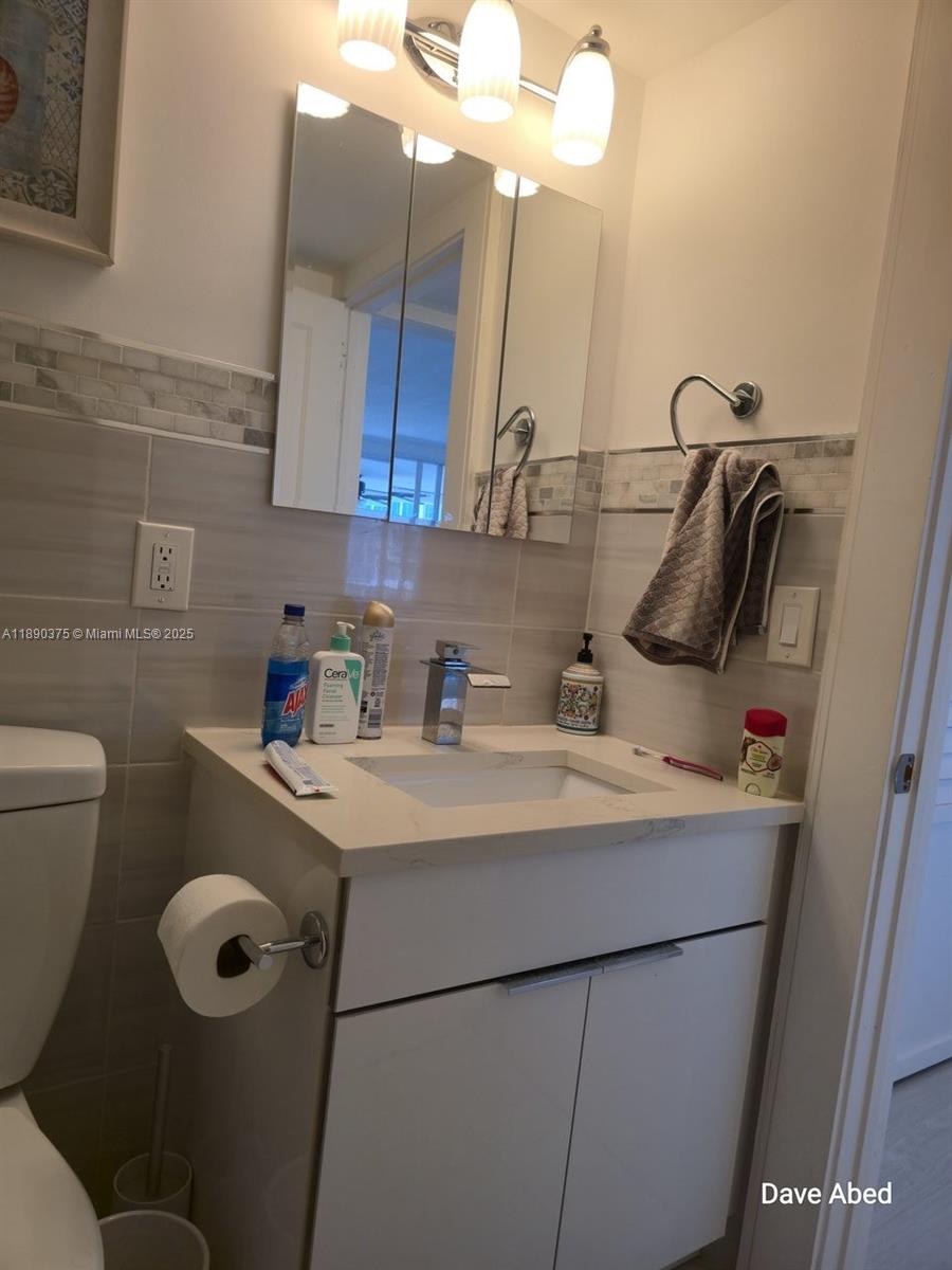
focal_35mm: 23
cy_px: 635
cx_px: 476
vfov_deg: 73.9
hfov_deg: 58.9
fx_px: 843
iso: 16
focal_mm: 6.3
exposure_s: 1/163
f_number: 1.7
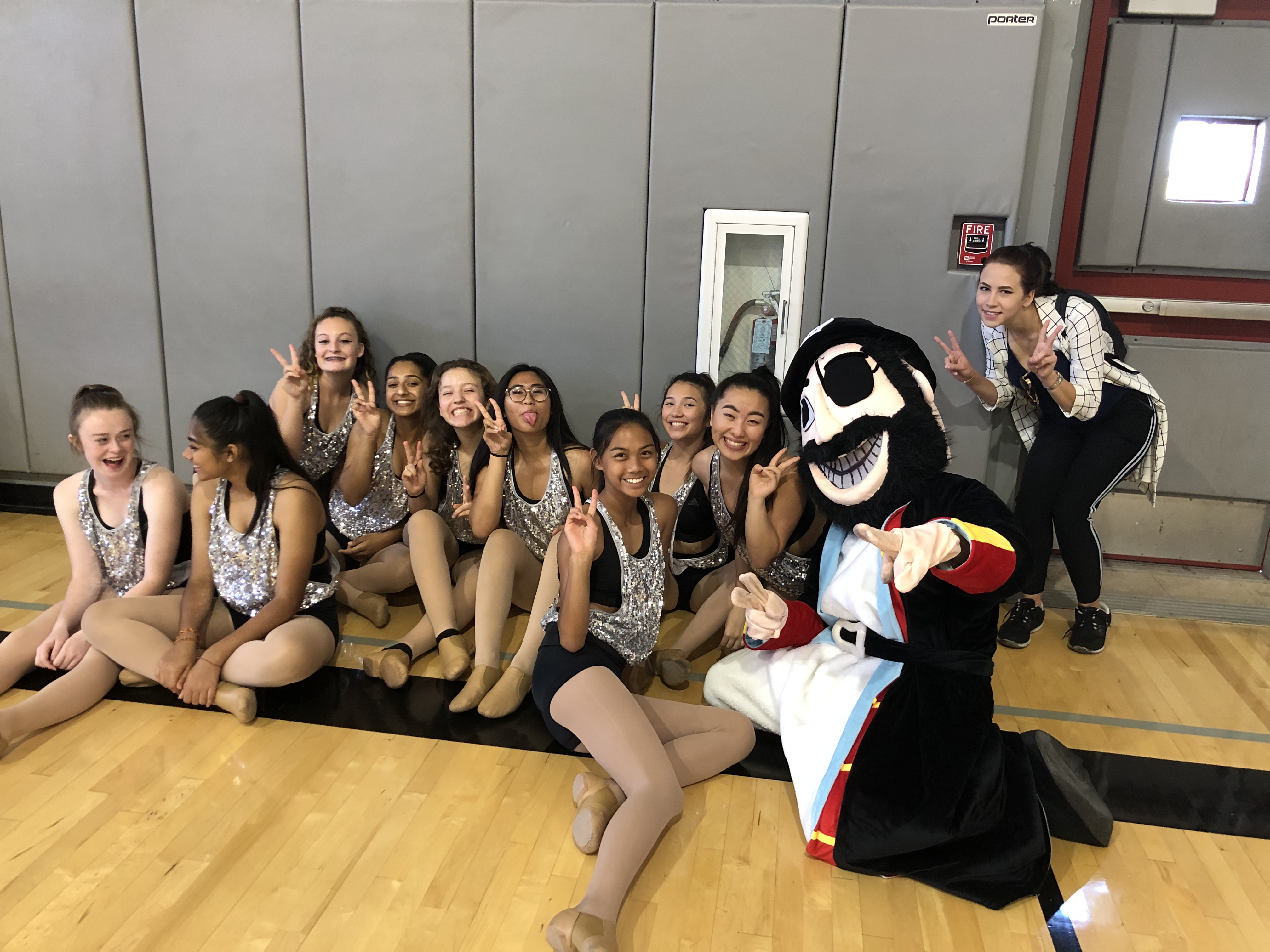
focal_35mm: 28
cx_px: 635
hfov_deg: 63.4
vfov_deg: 49.7
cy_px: 476
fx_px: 1027
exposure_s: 1/60
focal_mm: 4
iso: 250
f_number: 1.8
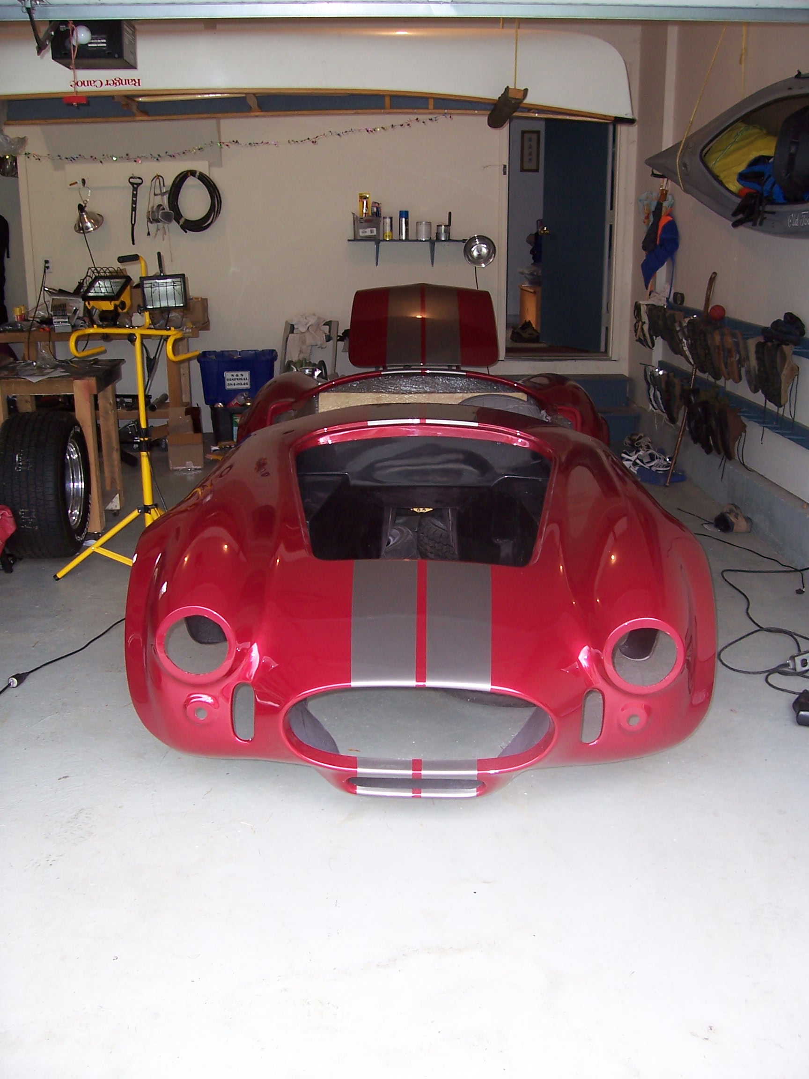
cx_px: 404
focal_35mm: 34
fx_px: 1059
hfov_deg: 41.8
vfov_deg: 54.0
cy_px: 540
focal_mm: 5.6
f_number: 2.7
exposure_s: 1/60
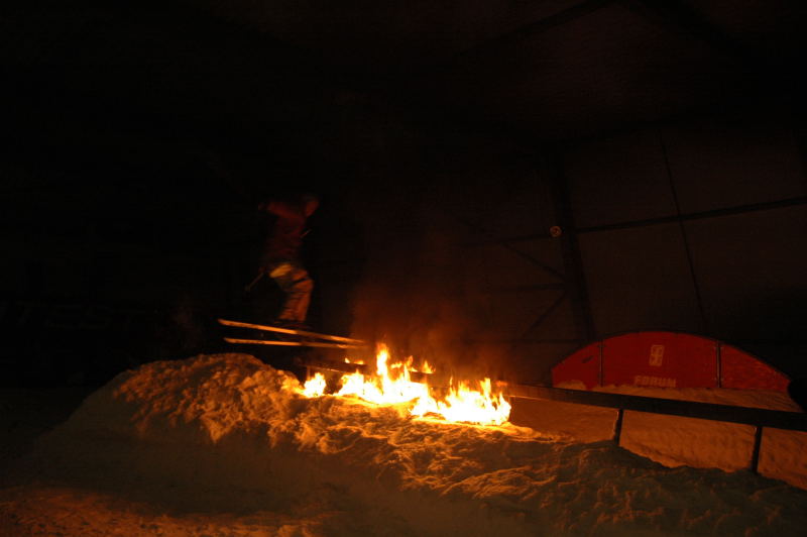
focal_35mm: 33
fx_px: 739
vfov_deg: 39.9
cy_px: 268
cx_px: 404
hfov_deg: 57.3
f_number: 3.8
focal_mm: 22
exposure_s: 1/60
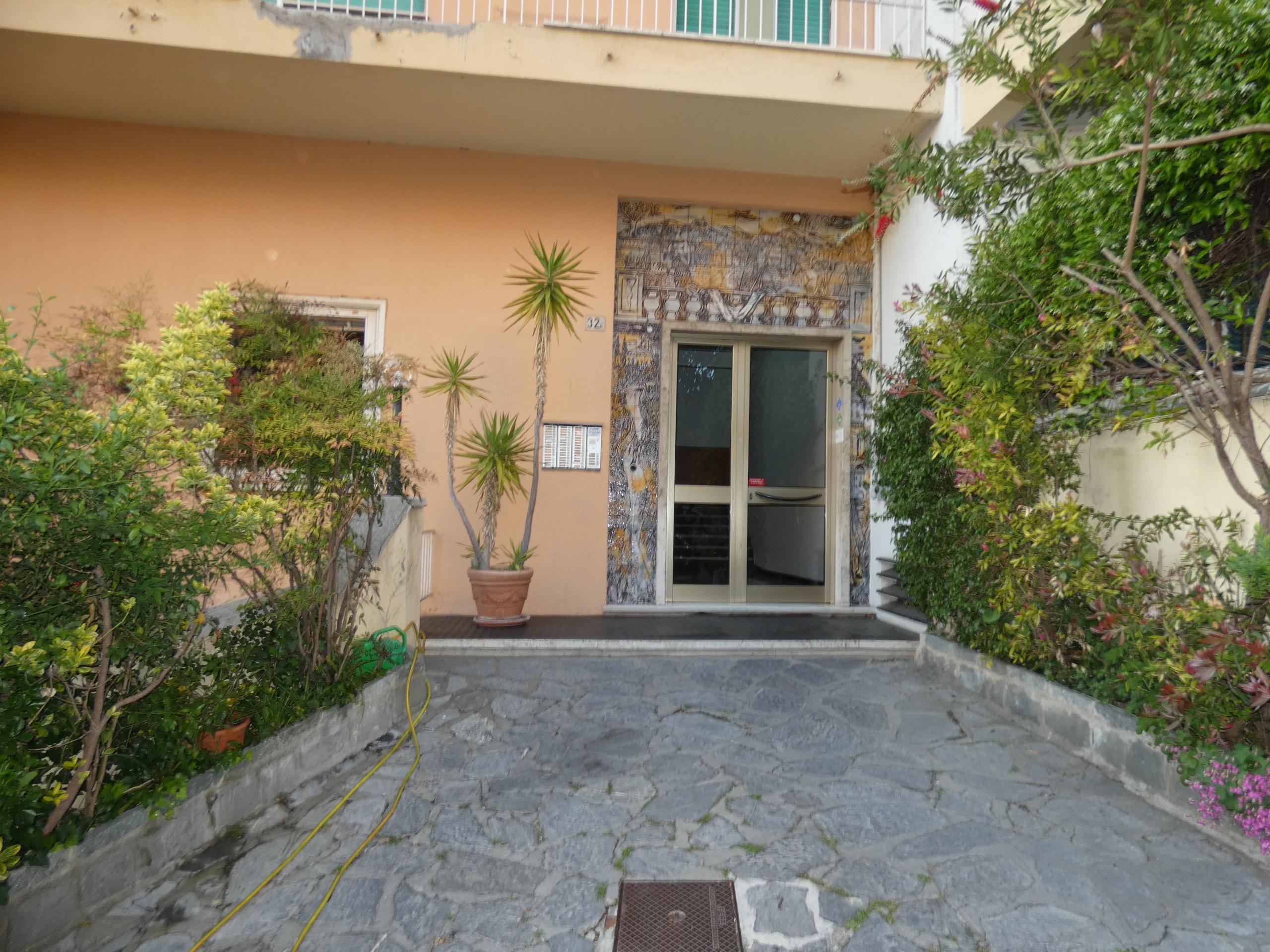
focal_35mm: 20
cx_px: 635
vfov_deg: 66.0
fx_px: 734
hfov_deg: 81.7
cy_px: 476
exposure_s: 1/60
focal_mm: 3.6
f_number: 2.8
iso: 100
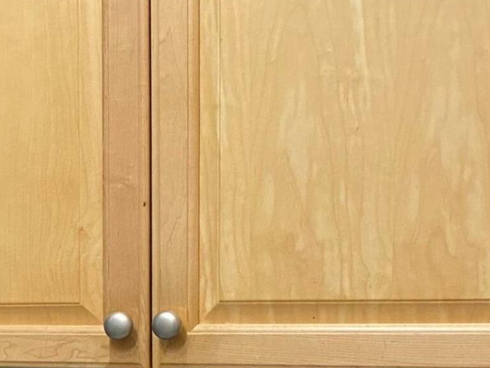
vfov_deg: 14.0
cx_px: -291
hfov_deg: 17.0
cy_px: 468
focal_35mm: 102
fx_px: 1444
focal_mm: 4.25
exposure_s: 1/60
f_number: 1.8
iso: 250
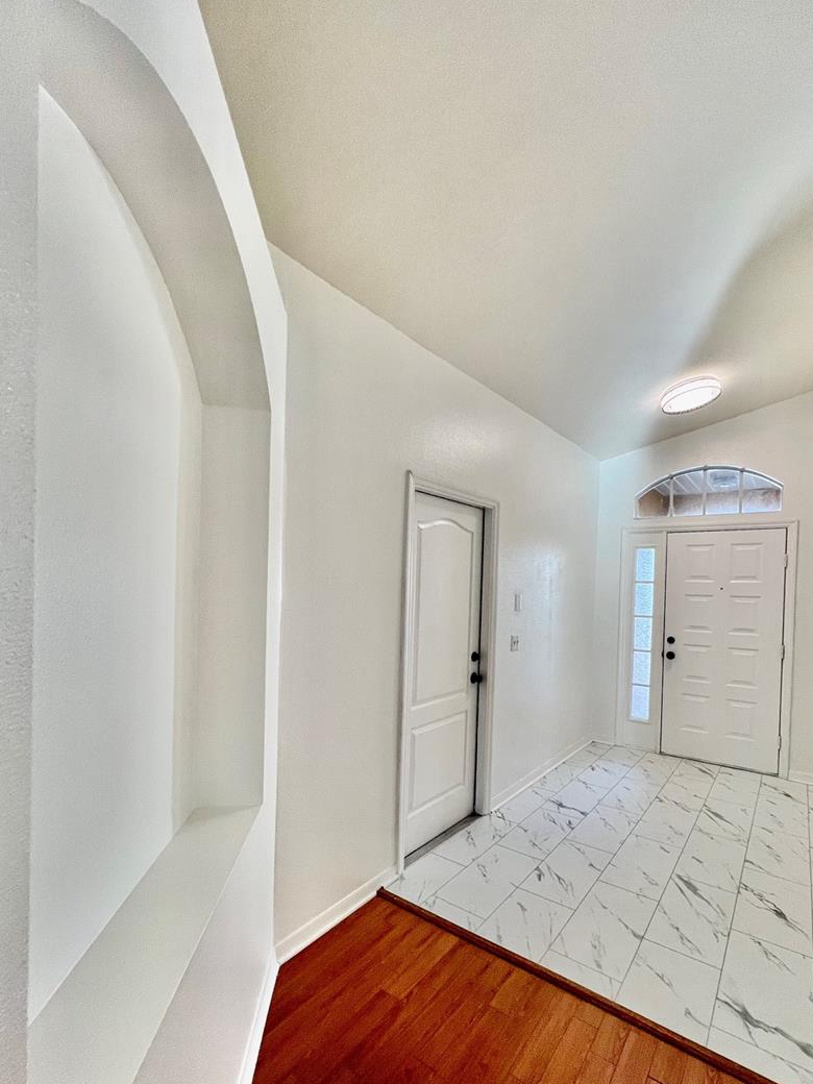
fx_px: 470
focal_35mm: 15
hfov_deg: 81.4
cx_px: 452
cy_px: 600
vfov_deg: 97.8
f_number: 1.8
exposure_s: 1/120
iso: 125
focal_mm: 1.57
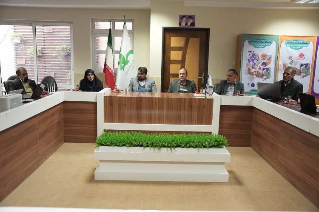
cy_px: 106
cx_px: 160
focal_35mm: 32
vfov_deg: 40.9
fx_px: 285
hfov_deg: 58.4
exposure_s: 1/200
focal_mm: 32.2
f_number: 2.8
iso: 2000
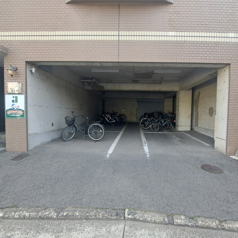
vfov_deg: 87.4
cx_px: 133
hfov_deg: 87.0
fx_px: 124
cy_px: 119
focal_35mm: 16
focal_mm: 1.74
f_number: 2.2
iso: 50
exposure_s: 1/100
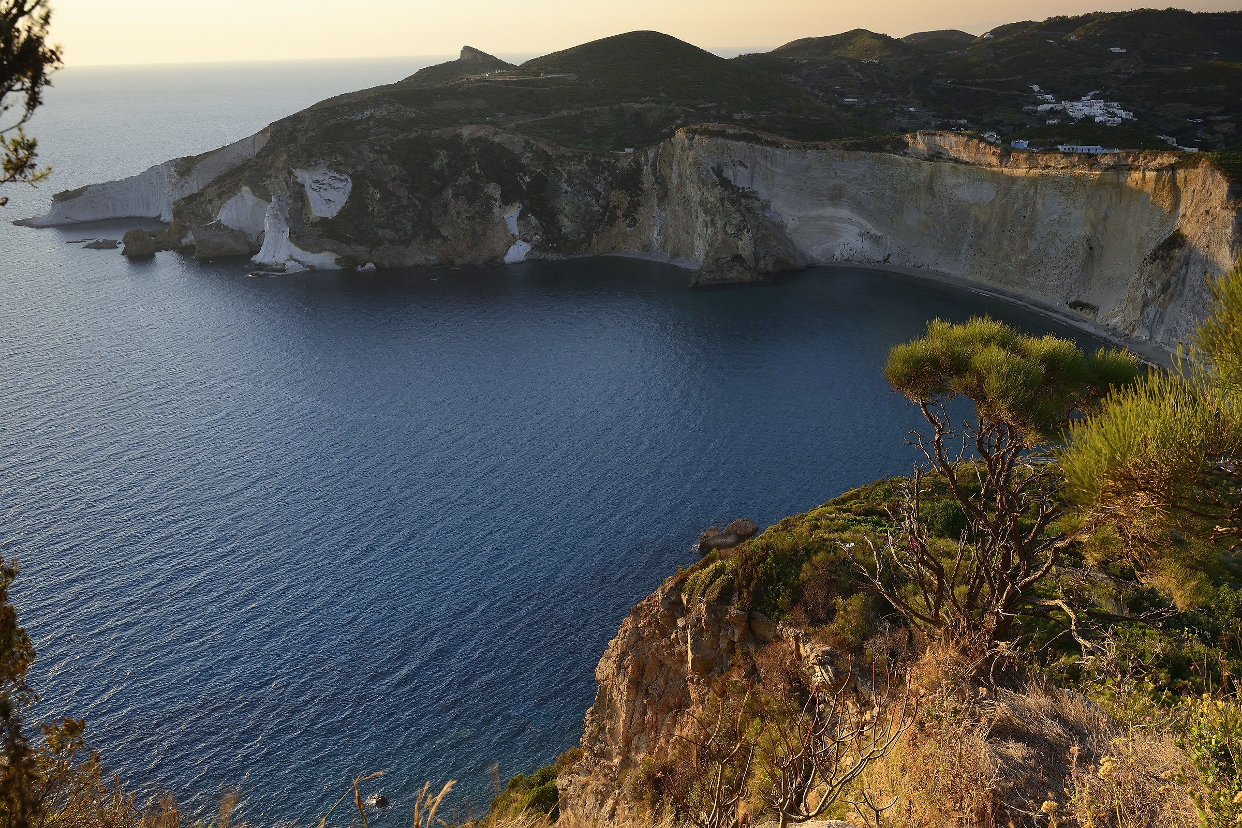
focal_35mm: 29
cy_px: 414
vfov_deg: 45.0
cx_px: 621
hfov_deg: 63.6
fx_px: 1001
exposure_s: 1/10
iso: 320
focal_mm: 29
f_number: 14
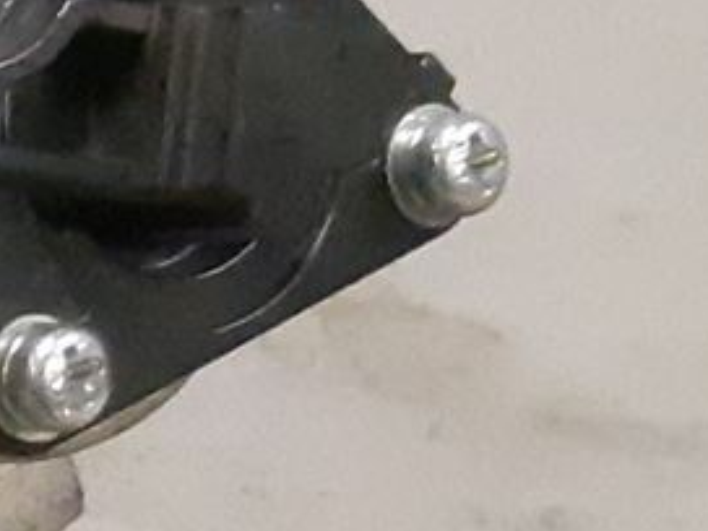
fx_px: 4009
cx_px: -1296
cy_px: 534
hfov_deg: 8.6
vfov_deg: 7.5
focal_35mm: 196
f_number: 1.7
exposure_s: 1/235
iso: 800
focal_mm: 3.93
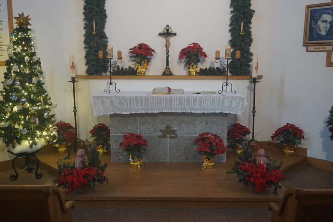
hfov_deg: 53.1
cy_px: 111
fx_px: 333
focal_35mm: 36
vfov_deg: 36.9
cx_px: 166
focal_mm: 24
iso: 3200
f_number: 4.5
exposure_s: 1/160
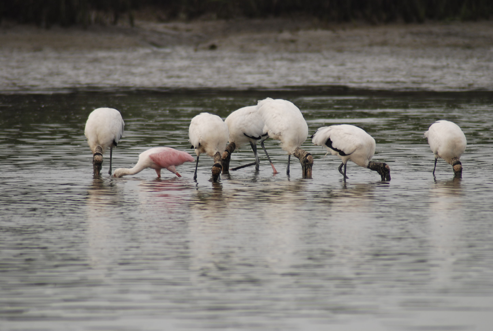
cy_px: 166
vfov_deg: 3.1
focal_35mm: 450
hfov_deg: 4.6
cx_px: 246
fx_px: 6175
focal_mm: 300
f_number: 5.6
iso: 200
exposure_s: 1/500
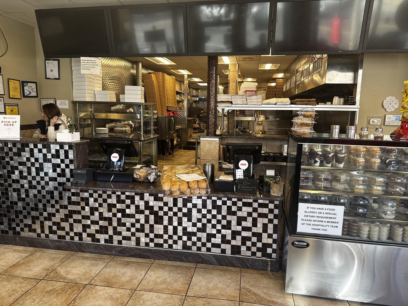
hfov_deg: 71.6
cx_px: 204
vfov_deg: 56.8
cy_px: 153
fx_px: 283
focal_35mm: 24
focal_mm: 6.76
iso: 100
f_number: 1.78
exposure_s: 1/121
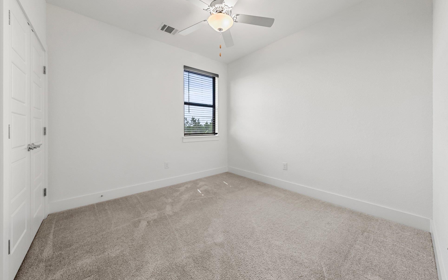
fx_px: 159
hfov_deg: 109.3
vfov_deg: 82.8
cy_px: 132
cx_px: 227
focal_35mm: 13
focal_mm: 12
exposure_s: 1/6
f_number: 11
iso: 640
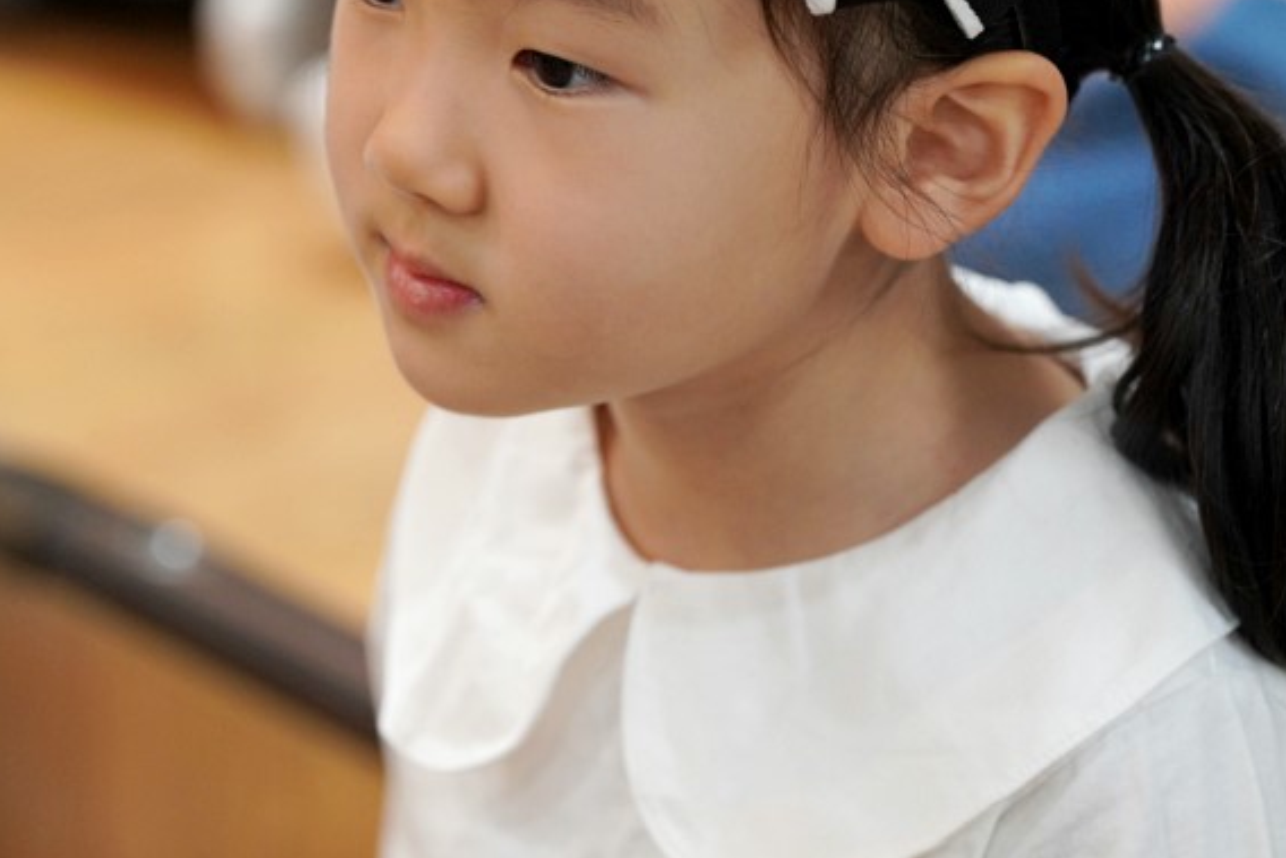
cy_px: 233
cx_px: 541
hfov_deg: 9.6
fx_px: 7646
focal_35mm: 214
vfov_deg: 6.4
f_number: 4
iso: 2000
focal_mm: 135
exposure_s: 1/160
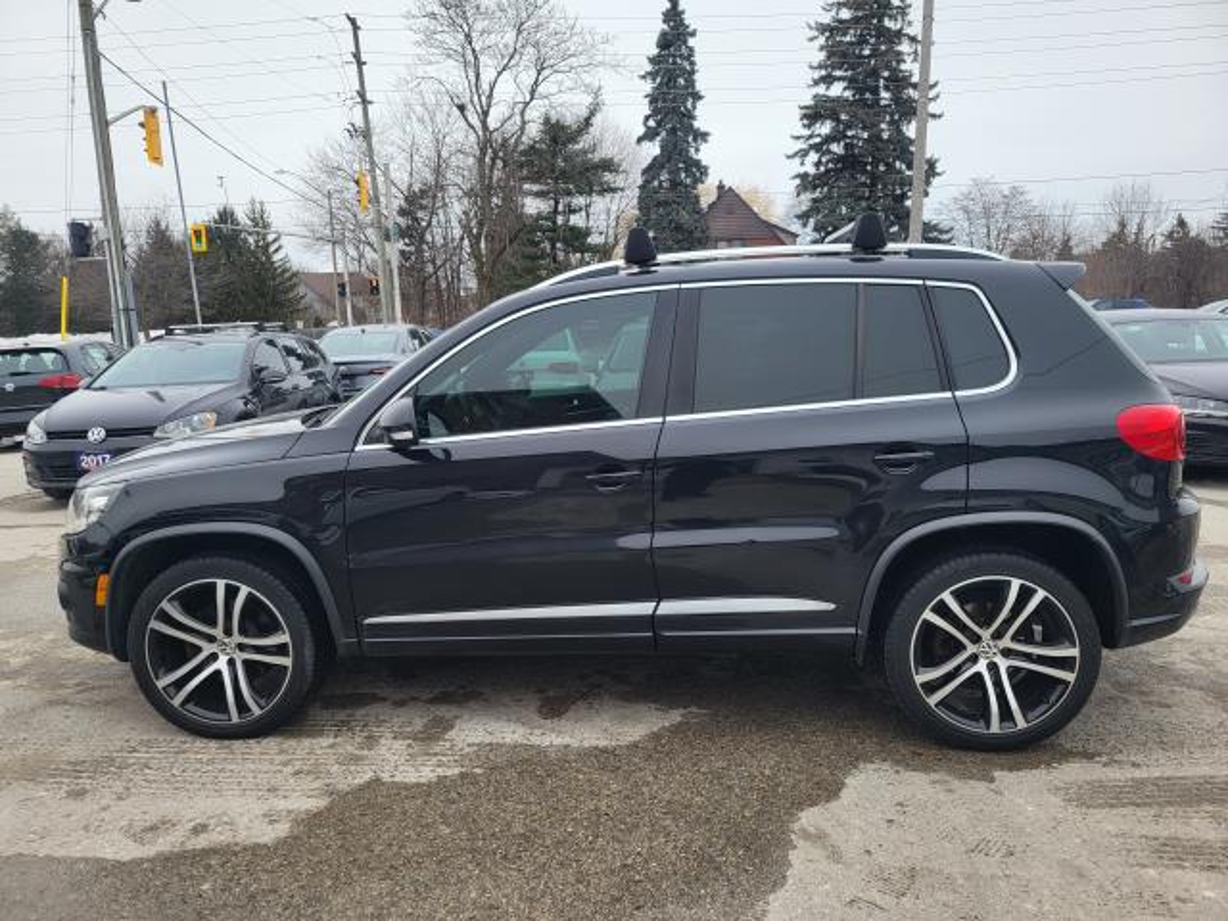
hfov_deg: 67.3
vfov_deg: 53.1
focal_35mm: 26
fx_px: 922
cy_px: 460
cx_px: 614
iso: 40
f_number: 1.8
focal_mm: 5.4
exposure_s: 1/377
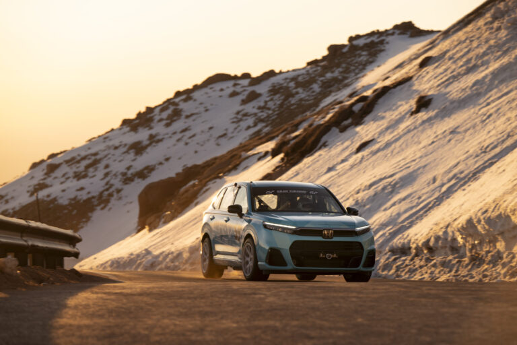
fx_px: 1795
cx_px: 258
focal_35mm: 125
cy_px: 172
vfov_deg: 11.0
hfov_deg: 16.4
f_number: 4.5
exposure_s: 1/160
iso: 125
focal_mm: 125
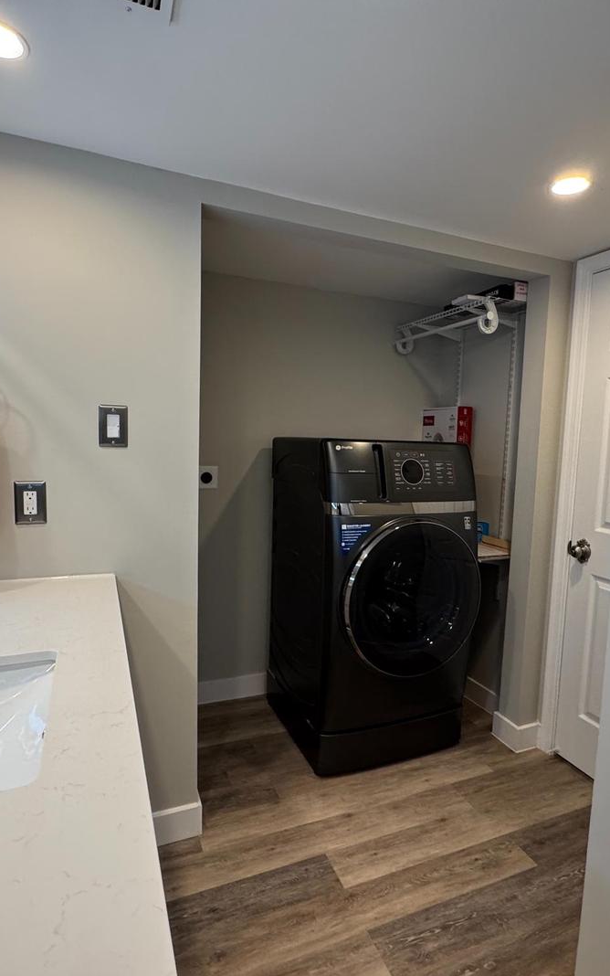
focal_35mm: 20
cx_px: 321
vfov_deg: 85.0
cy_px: 491
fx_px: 532
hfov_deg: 59.6
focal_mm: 2.22
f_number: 2.2
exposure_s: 1/120
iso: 250
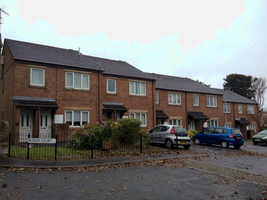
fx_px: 270
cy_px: 100
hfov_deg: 52.6
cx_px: 134
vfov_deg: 40.7
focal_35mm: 35
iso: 50
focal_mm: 4.28
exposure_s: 1/227
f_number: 2.4
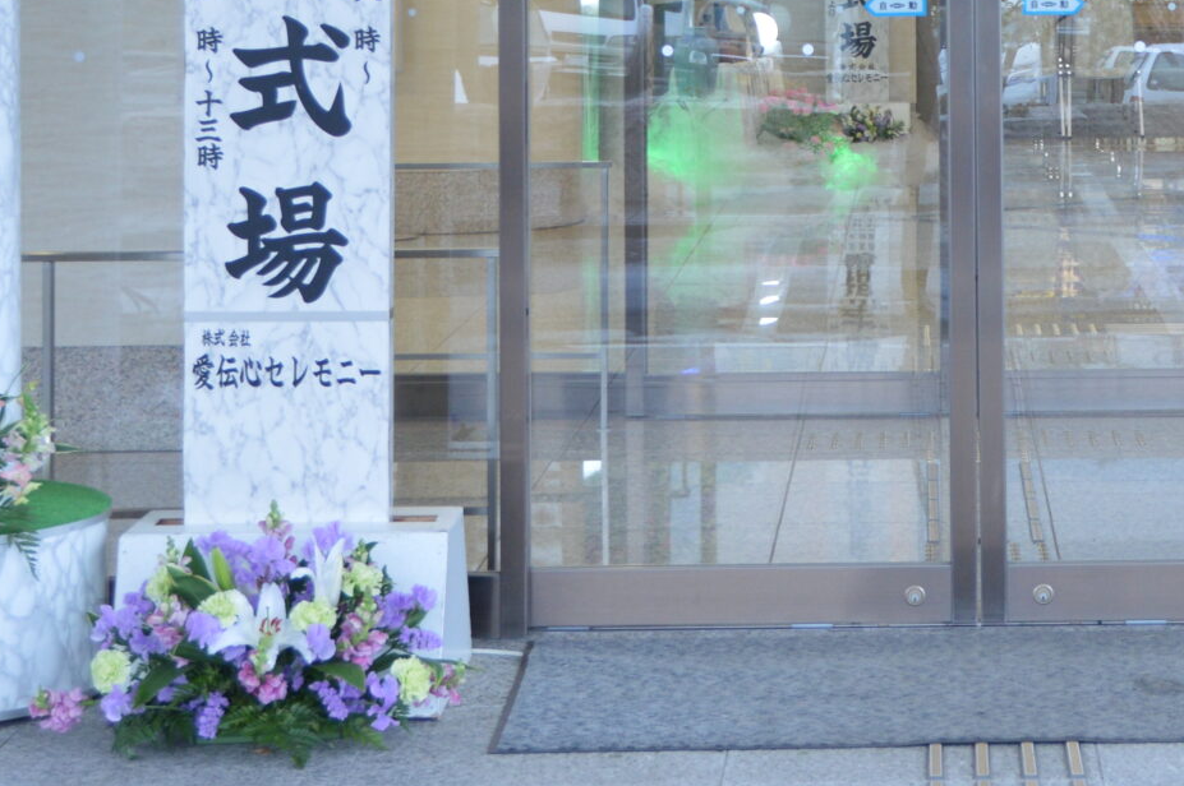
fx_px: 3811
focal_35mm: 116
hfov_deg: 17.5
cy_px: -209
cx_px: 1001
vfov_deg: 11.5
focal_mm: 28
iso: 320
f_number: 4
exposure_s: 1/50
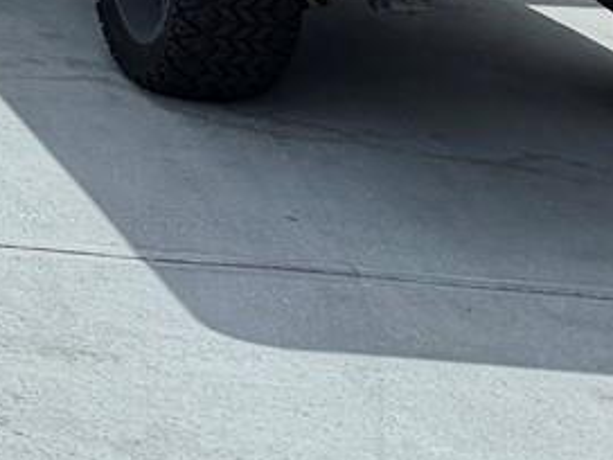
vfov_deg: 9.5
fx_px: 2497
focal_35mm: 141
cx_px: -1170
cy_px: -611
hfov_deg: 10.4
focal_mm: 6.76
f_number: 1.78
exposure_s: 1/9091
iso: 80
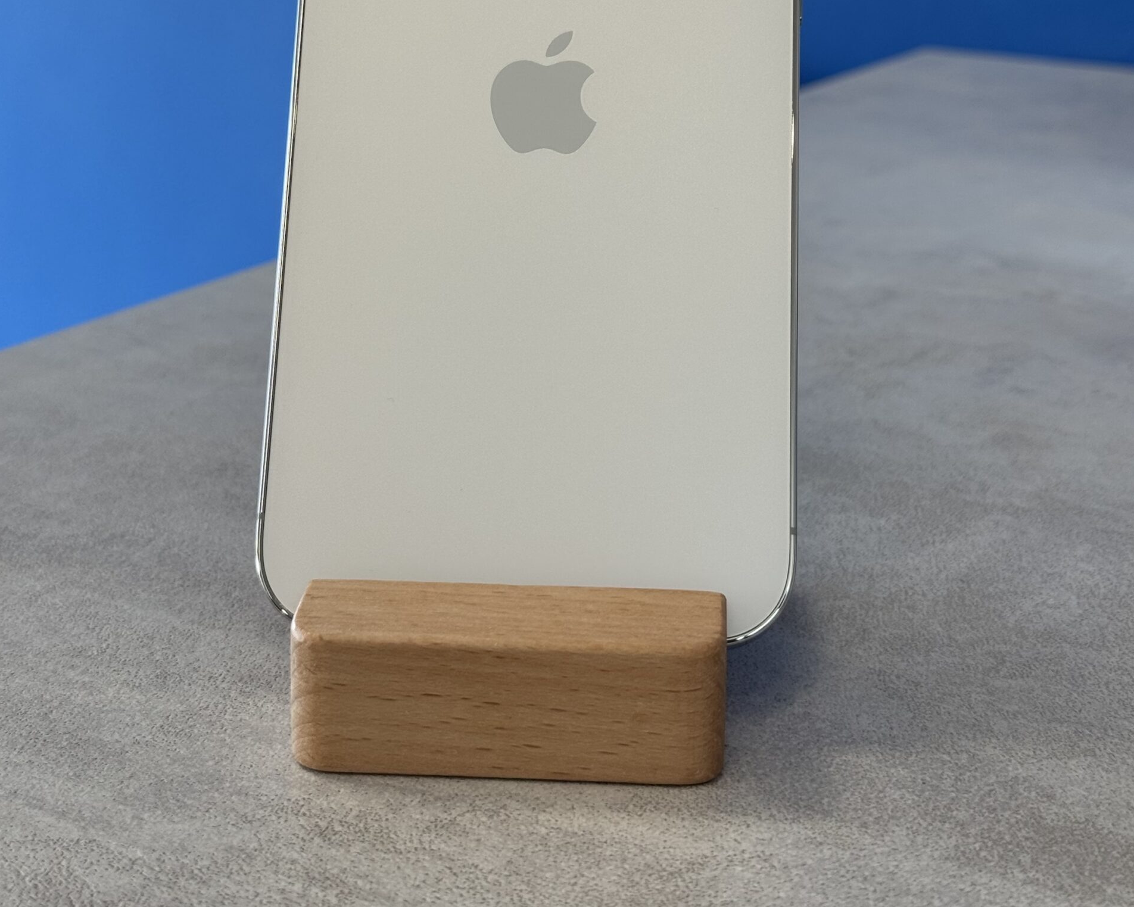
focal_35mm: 63
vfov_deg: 23.9
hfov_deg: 30.0
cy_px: 197
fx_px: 2114
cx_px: 569
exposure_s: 1/131
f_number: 1.78
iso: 50
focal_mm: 6.76
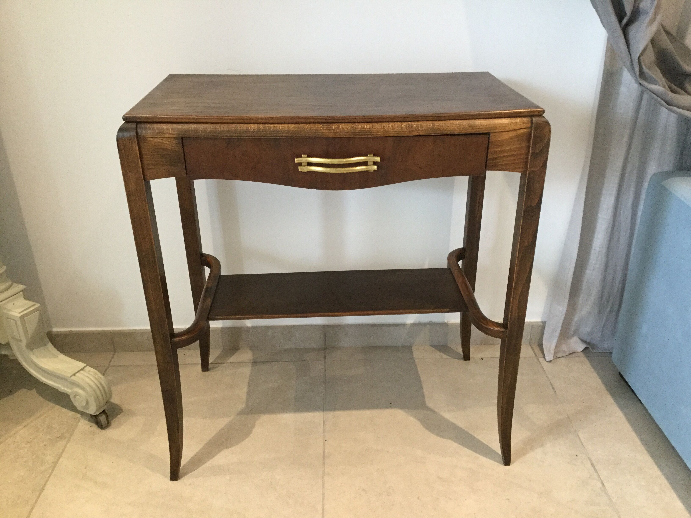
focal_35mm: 31
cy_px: 259
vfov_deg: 45.4
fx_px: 619
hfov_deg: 58.4
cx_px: 346
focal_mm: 3.3
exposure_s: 1/33
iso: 200
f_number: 2.4
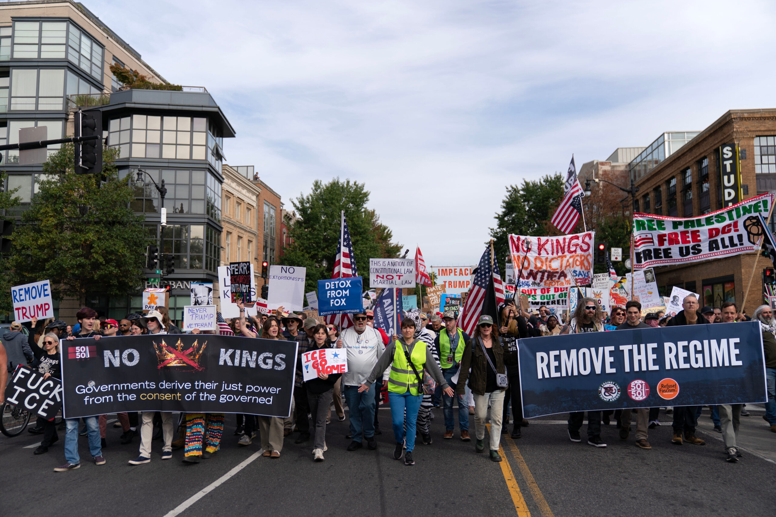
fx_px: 647
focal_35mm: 30
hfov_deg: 61.9
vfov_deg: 43.6
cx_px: 388
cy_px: 258
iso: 100
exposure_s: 1/1600
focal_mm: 30
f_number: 2.8
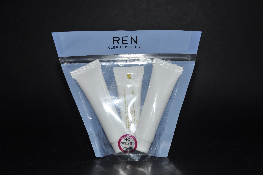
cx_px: 132
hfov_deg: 35.1
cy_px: 88
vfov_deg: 23.7
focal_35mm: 57
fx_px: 416
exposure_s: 1/60
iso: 280
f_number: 4.5
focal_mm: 38
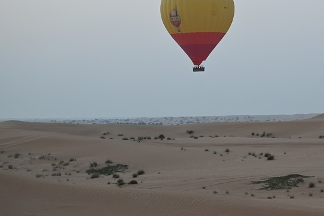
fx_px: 1359
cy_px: 168
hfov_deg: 13.5
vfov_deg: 9.1
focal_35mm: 151
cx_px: 290
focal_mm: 78
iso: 1100
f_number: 4.5
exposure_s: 1/250
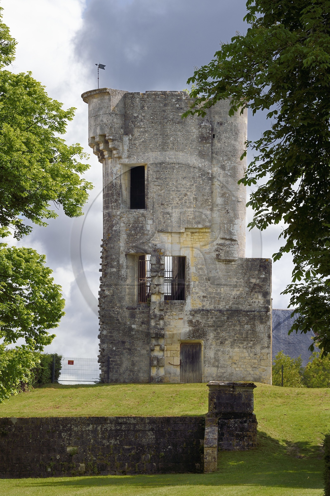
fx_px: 2410
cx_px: 165
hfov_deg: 7.8
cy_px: 248
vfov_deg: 11.8
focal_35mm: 175
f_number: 14
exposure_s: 1/250
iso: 200
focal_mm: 175
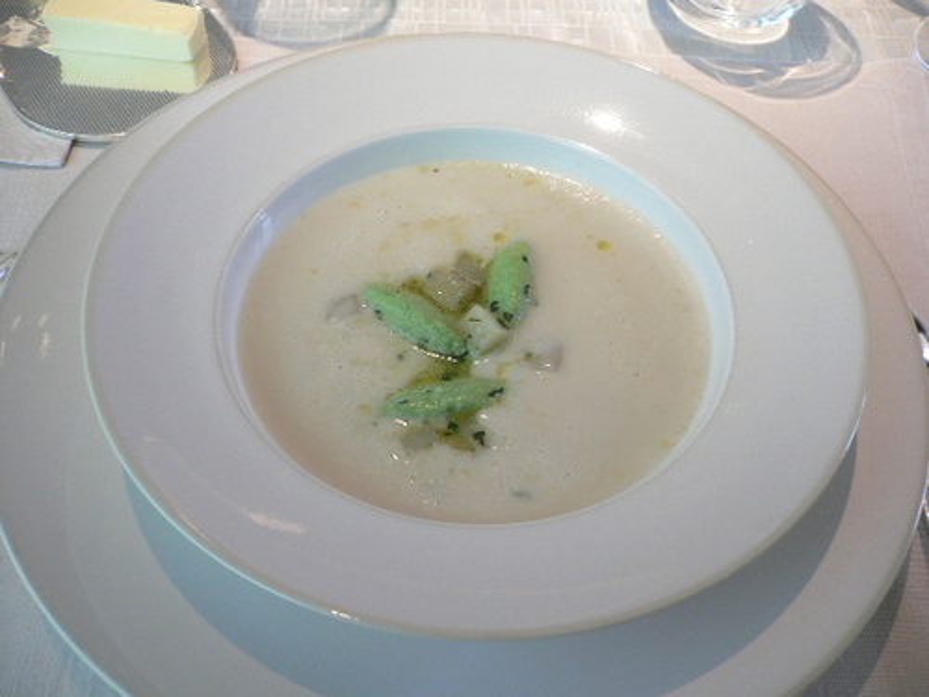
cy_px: 348
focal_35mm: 35
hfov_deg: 52.6
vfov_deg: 40.7
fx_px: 939
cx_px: 464
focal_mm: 5.8
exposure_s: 1/15
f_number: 2.8
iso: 100
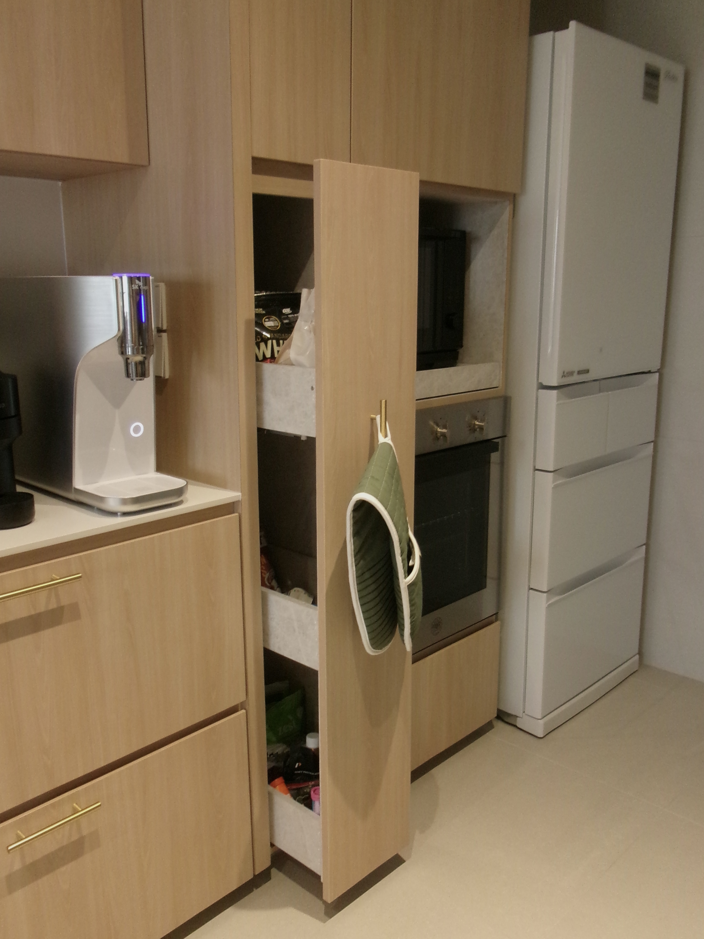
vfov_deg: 63.4
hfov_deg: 49.7
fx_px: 759
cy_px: 470
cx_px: 352
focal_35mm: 28
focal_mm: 5.1
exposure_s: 1/17
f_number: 3.9
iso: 499
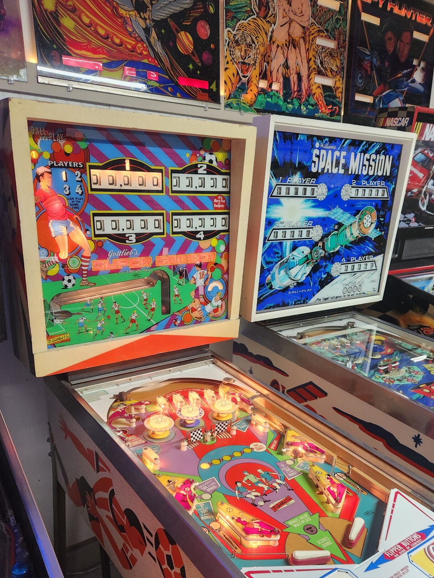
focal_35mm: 29
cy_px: 348
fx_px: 485
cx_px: 240
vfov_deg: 61.1
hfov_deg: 48.1
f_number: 1.8
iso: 500
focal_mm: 5.4
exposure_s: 1/120
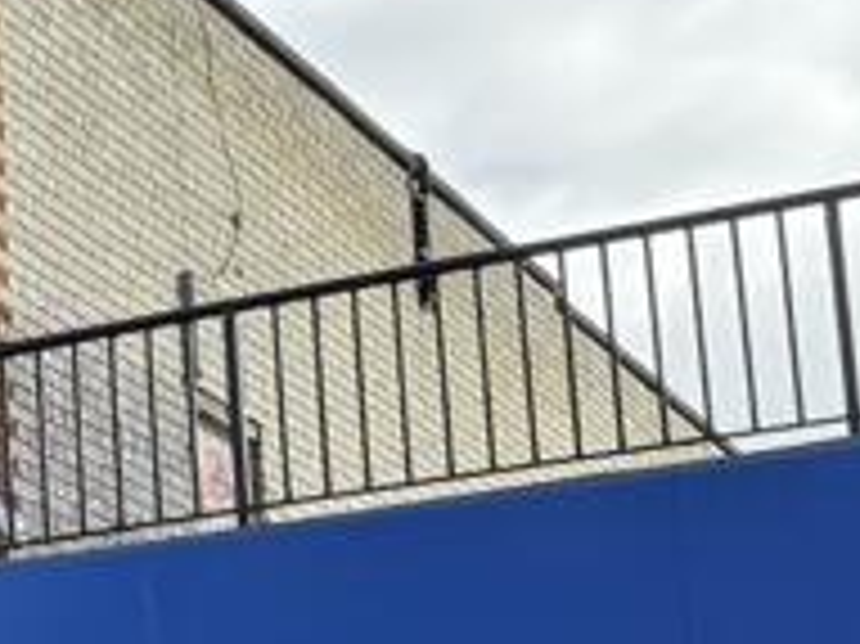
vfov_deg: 11.3
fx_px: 3203
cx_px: -734
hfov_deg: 13.6
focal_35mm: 129
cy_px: 725
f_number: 1.78
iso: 100
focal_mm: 6.76
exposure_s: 1/1361
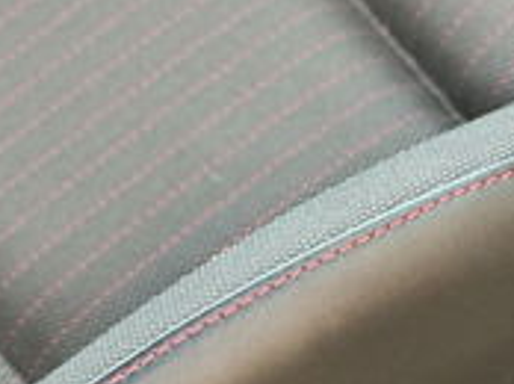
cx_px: 440
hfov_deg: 5.8
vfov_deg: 4.3
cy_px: 508
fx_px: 5042
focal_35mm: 340
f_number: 2.8
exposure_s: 1/89
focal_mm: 9
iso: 250
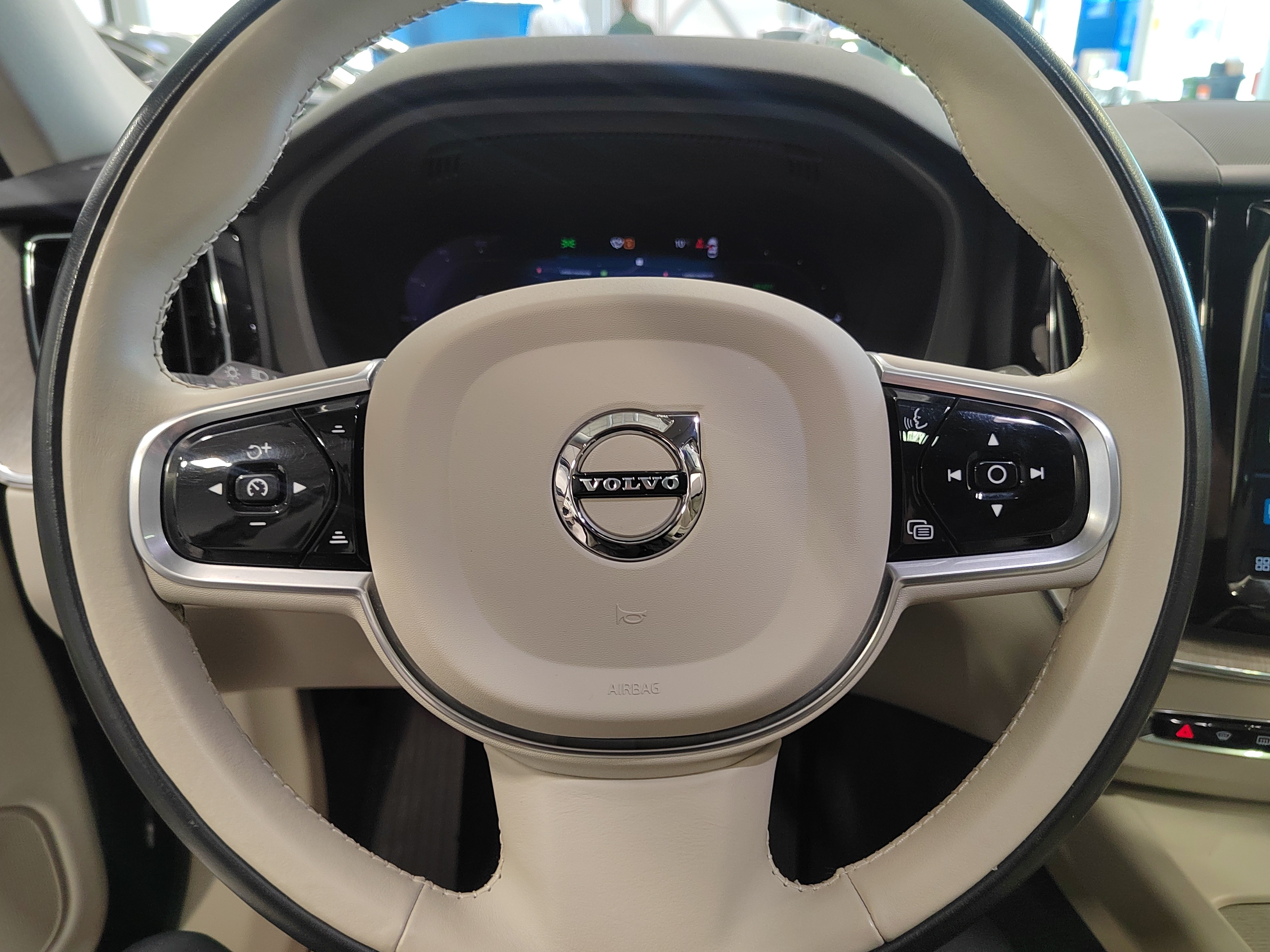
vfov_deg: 54.9
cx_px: 635
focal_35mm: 25
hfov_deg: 69.4
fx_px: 917
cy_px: 476
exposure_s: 1/50
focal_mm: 5.52
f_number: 1.9
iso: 1009
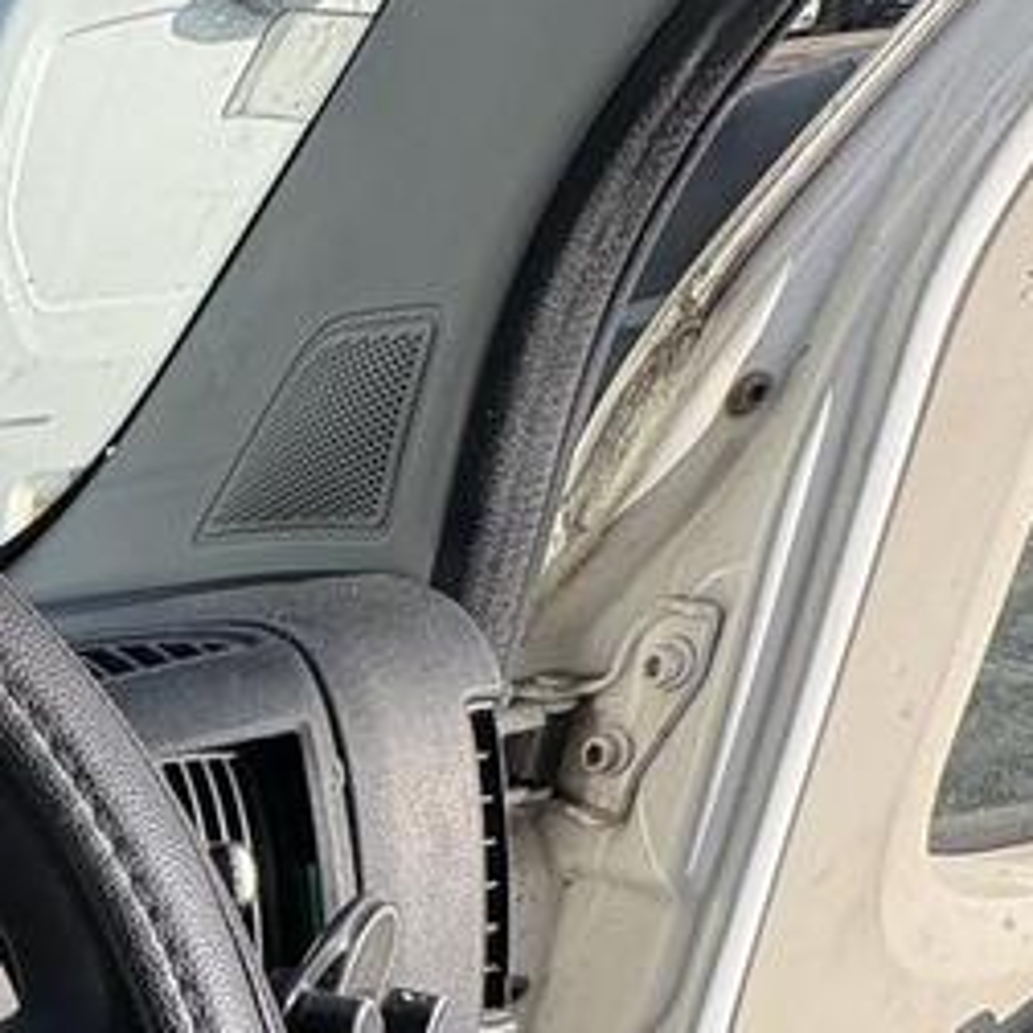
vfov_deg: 31.1
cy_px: 1295
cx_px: -459
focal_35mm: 44
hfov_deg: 28.0
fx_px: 1486
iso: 50
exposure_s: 1/453
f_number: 2.2
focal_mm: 2.22
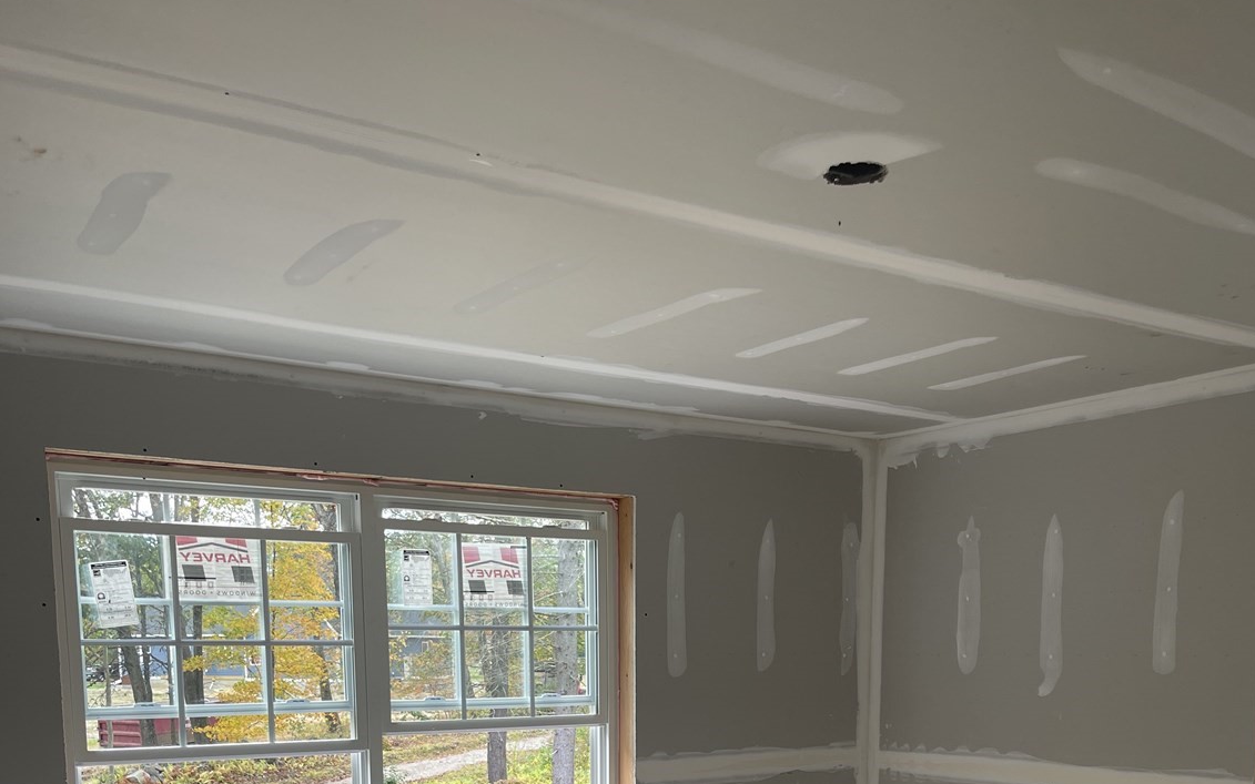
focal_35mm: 36
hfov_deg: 54.0
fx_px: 1231
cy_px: 800
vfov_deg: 32.3
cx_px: 638
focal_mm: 5.1
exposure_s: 1/188
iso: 32
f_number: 1.6
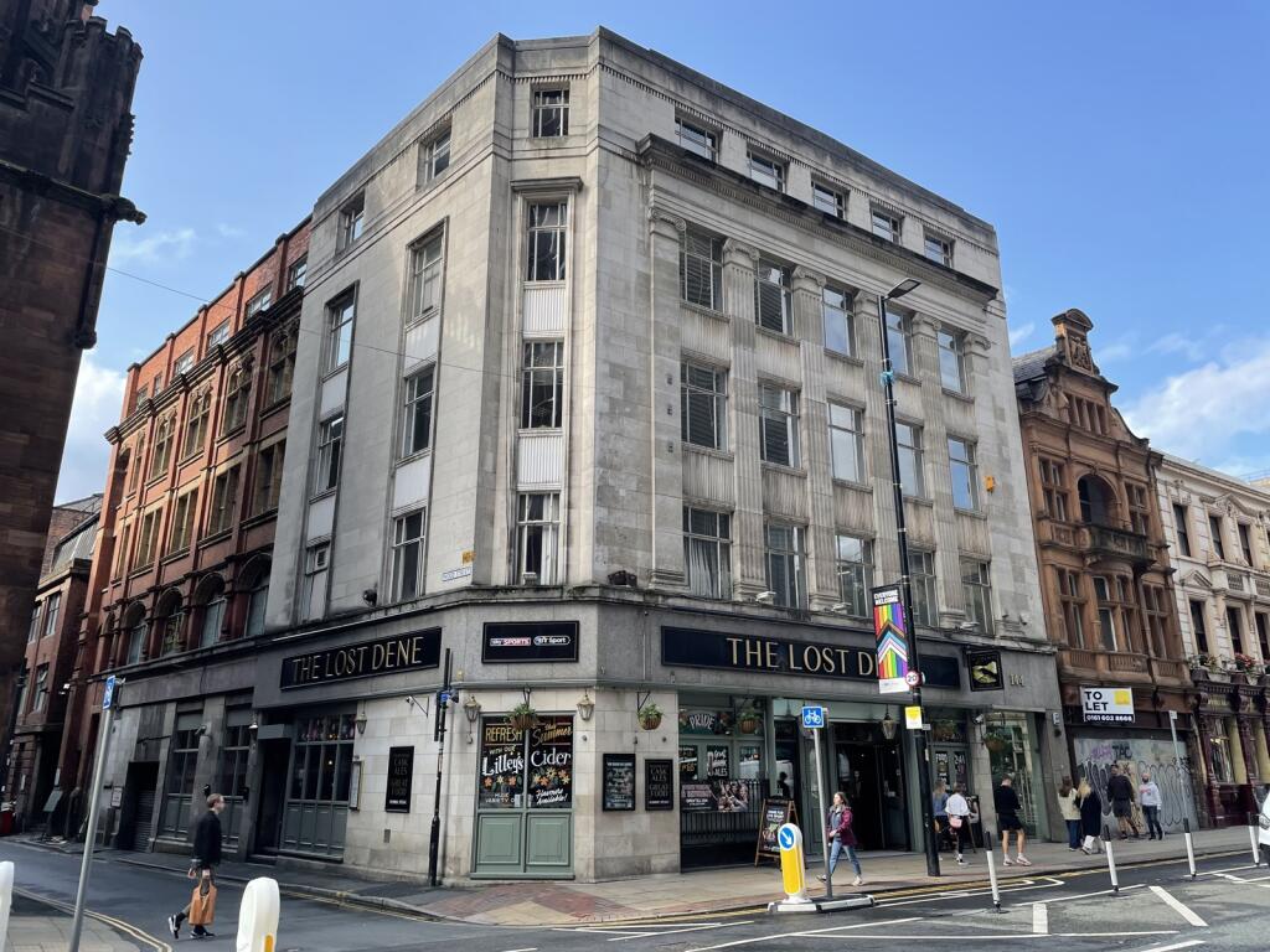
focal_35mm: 26
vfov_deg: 53.1
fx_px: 954
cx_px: 635
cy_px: 476
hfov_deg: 67.3
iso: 32
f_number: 1.6
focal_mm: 4.2
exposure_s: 1/1247
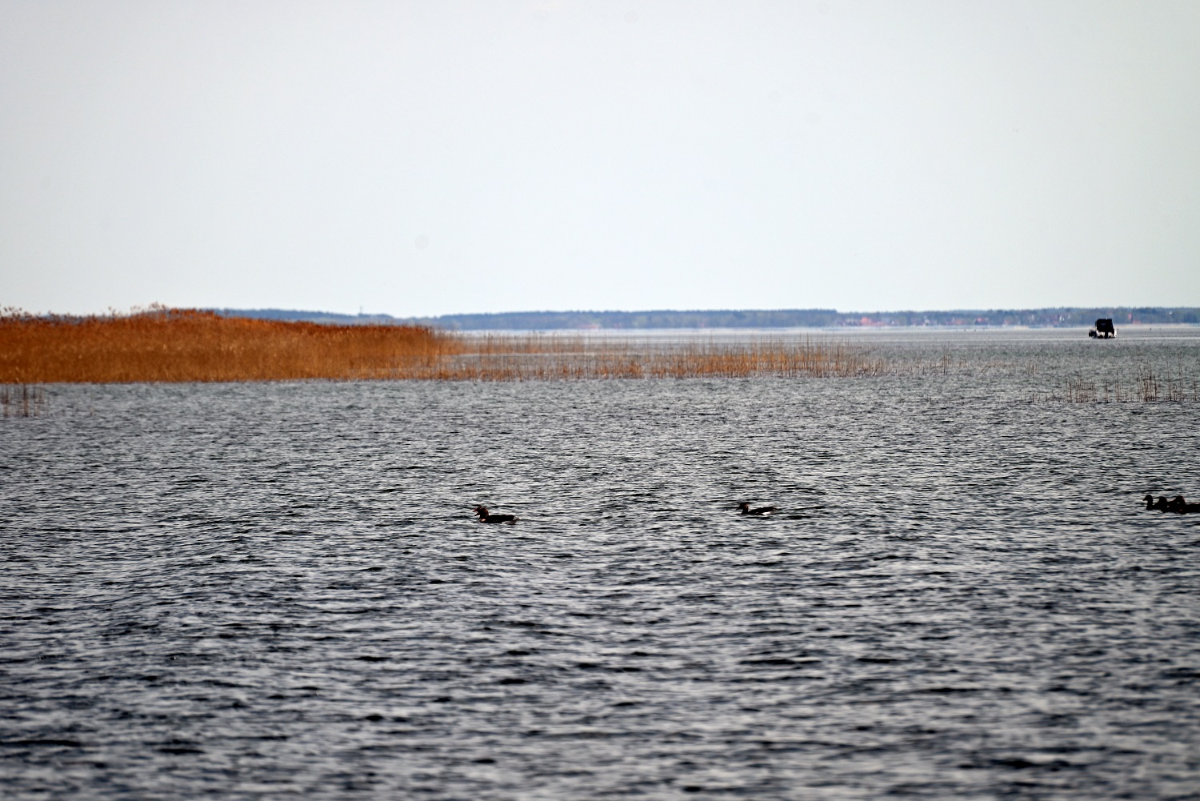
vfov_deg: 4.6
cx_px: 600
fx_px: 10002
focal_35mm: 300
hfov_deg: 6.9
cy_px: 400
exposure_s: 1/1000
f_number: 5.6
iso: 110
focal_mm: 300
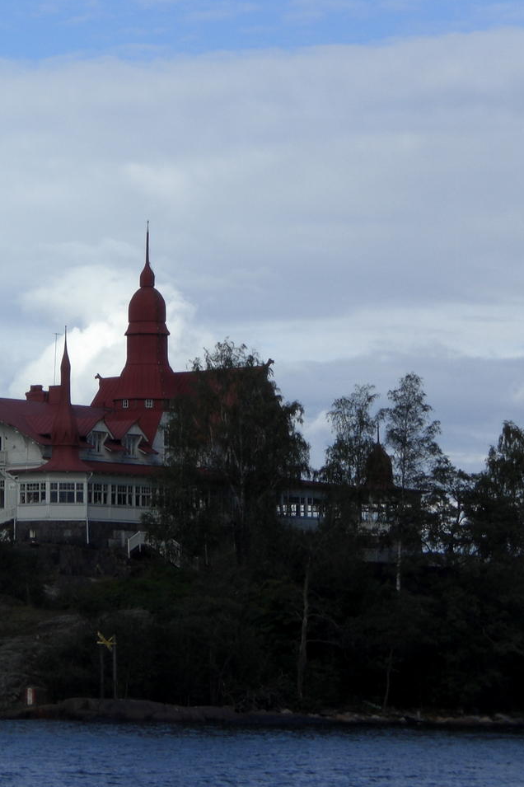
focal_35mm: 159
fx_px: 3474
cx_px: 39
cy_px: 392
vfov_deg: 12.9
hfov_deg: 8.6
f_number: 5.9
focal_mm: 18.9
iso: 50
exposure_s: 1/250
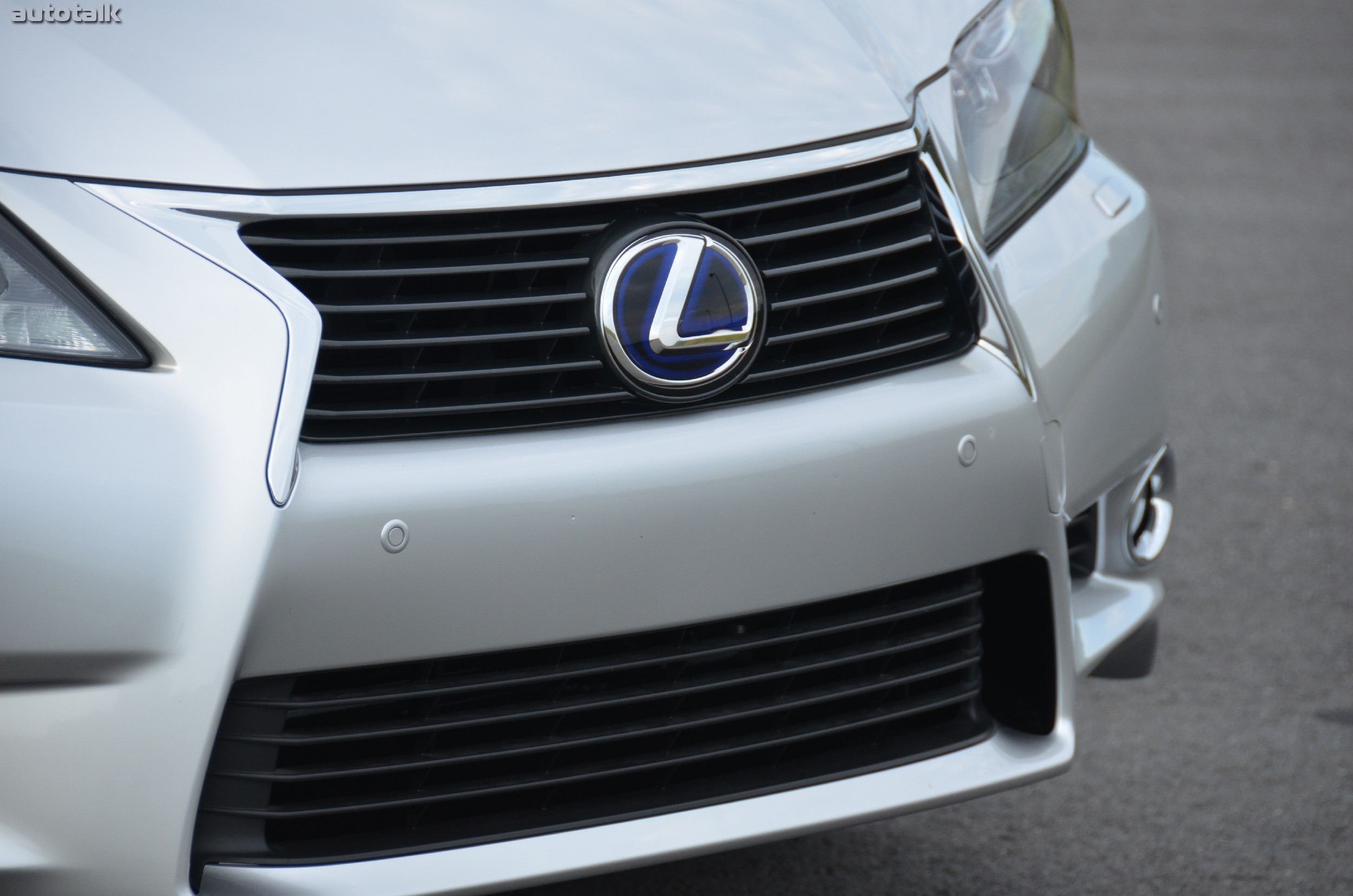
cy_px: 448
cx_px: 676
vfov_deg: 5.4
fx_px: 9564
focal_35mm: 255
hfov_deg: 8.1
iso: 800
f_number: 5.6
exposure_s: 1/640
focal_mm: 170
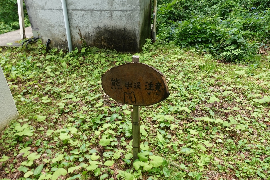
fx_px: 180
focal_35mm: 24
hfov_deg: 73.7
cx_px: 135
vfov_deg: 53.1
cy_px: 90
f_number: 5.6
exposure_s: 1/80
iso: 125
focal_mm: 8.8
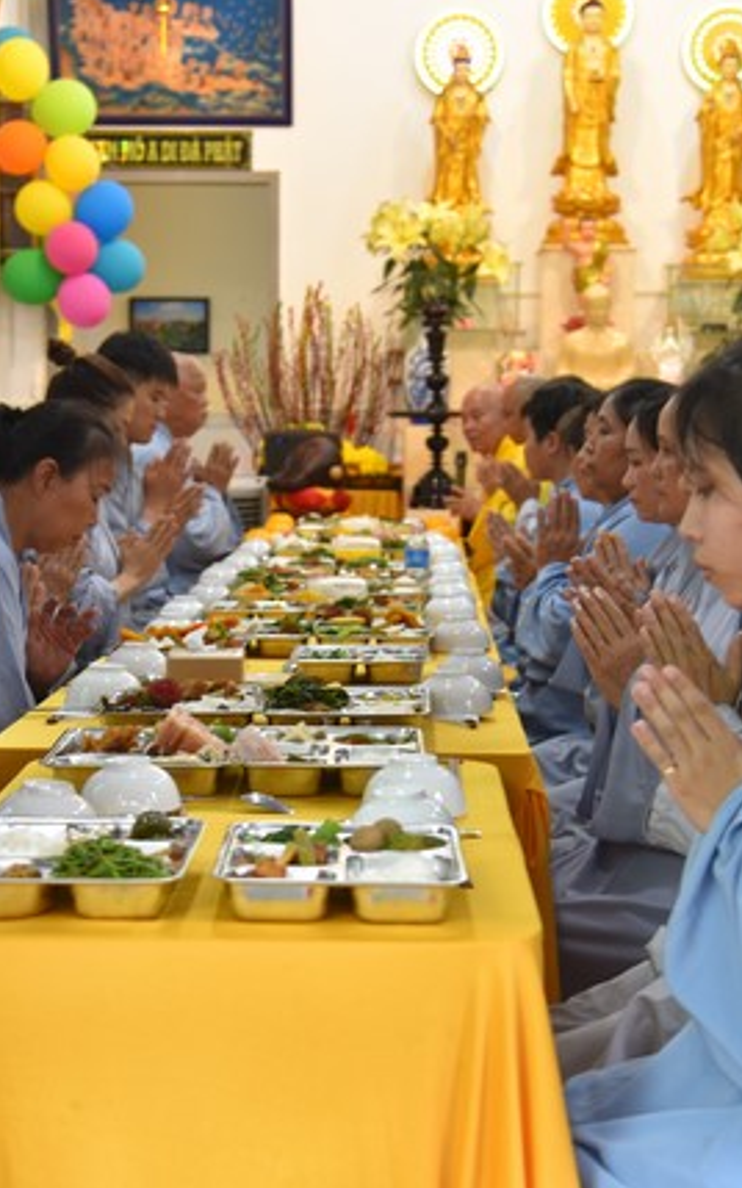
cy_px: 593
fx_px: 2298
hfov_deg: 18.3
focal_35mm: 71
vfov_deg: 29.0
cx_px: 274
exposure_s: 1/60
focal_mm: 46
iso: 450
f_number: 4
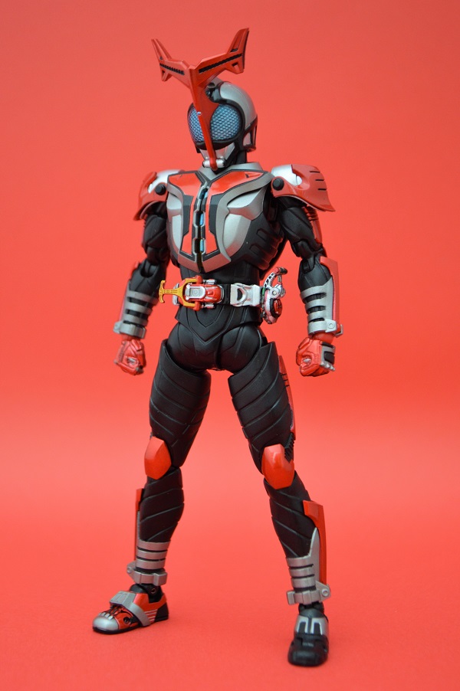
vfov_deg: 33.4
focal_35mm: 60
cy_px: 346
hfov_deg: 22.6
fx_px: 1152
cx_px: 230
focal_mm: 40
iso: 800
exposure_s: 1/6
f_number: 5.3
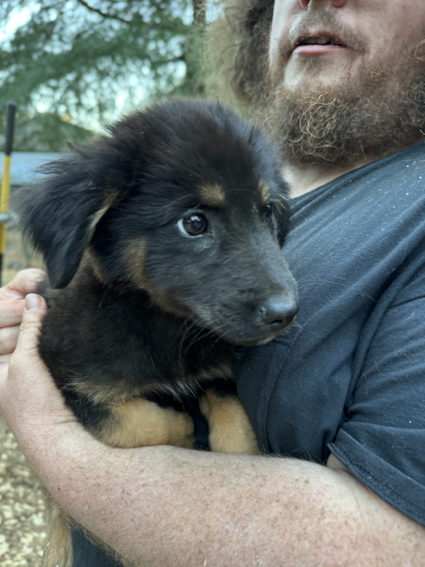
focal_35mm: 24
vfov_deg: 71.6
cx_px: 212
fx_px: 393
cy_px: 284
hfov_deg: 56.8
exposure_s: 1/60
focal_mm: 6.76
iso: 320
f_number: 1.78
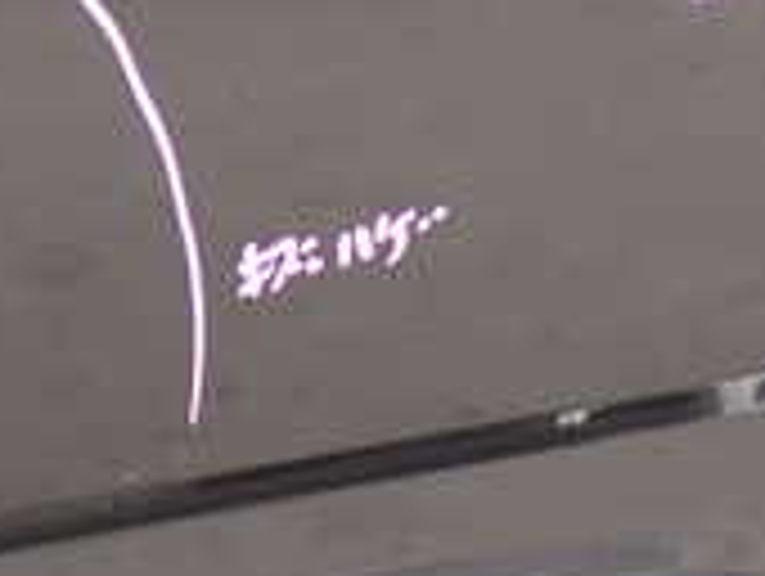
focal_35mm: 134
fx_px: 2966
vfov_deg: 11.1
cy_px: 176
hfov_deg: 14.7
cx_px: 382
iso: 200
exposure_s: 1/40
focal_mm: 6.83
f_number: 2.7
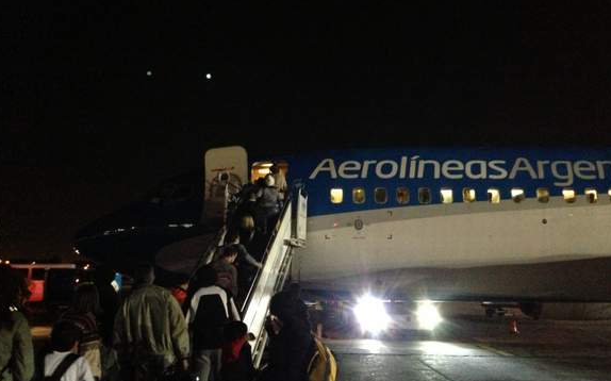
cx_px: 308
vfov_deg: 35.3
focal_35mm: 36
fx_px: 599
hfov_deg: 54.0
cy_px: 198
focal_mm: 4.13
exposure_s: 1/15
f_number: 2.4
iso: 800
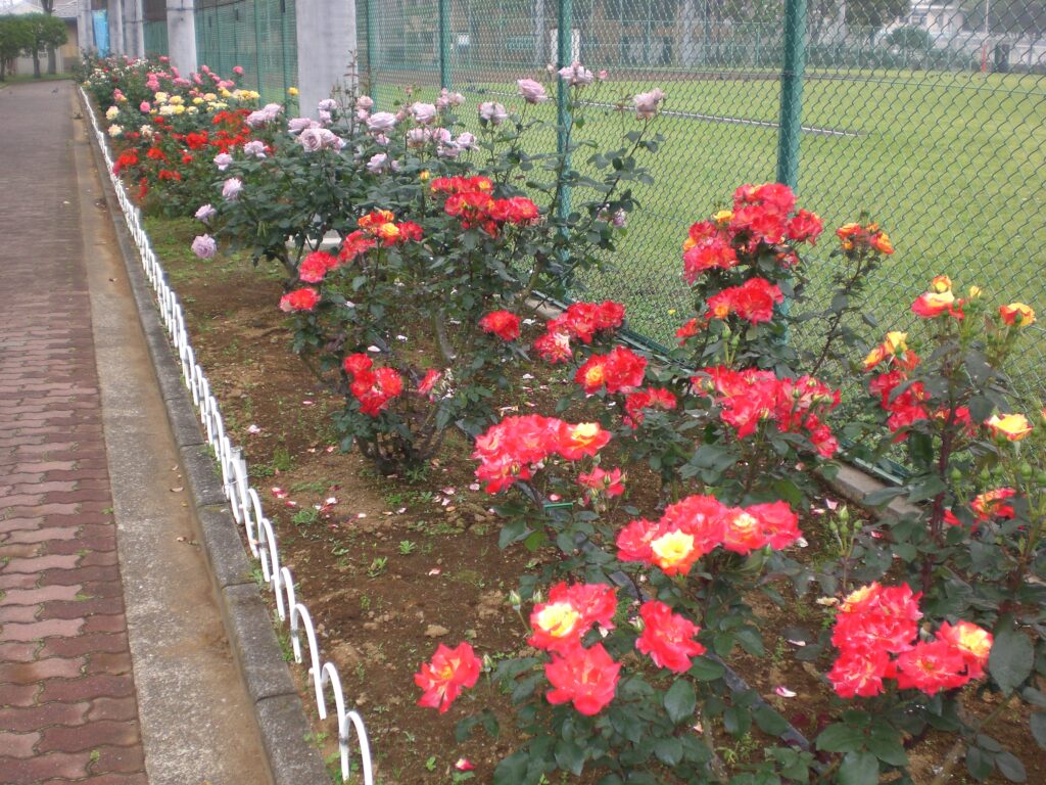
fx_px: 1148
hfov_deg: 49.0
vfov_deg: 37.7
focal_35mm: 38
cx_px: 523
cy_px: 392
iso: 50
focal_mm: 6.3
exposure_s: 1/160
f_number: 3.1
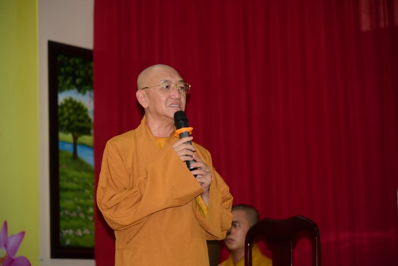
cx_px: 199
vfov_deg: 11.4
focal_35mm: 120
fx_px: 1327
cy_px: 133
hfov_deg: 17.1
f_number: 4
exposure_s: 1/60
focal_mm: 120
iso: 500
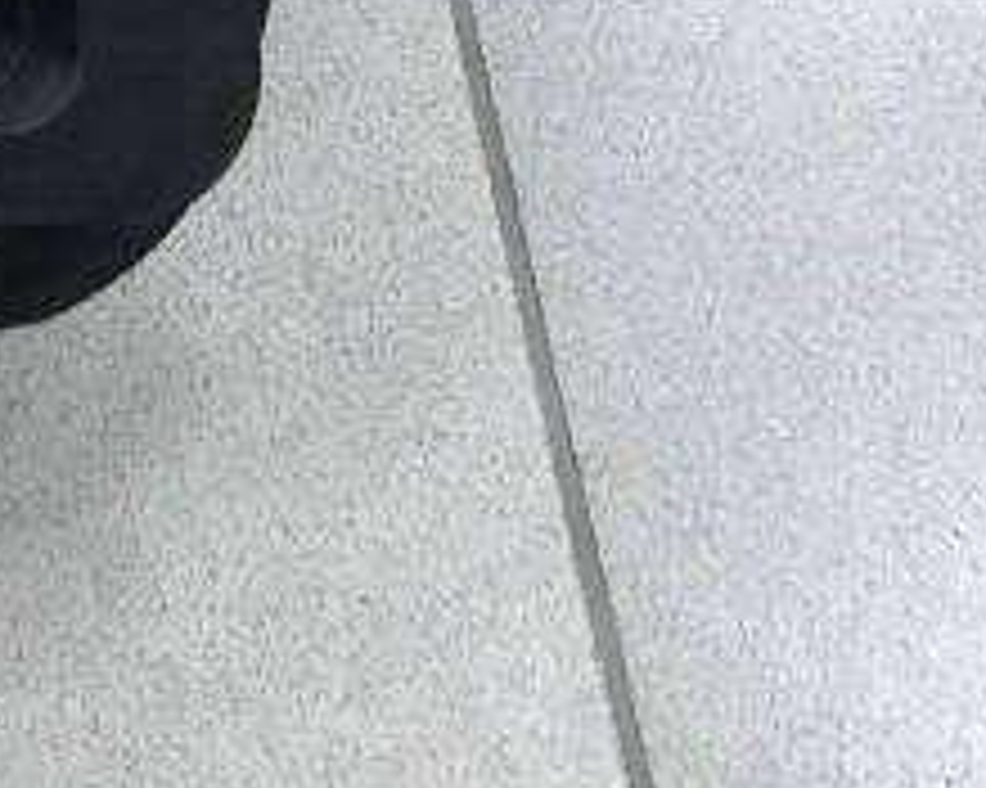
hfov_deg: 12.9
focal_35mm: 128
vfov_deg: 11.4
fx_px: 3734
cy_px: -495
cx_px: -1040
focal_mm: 3.99
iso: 50
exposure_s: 1/16
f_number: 1.8
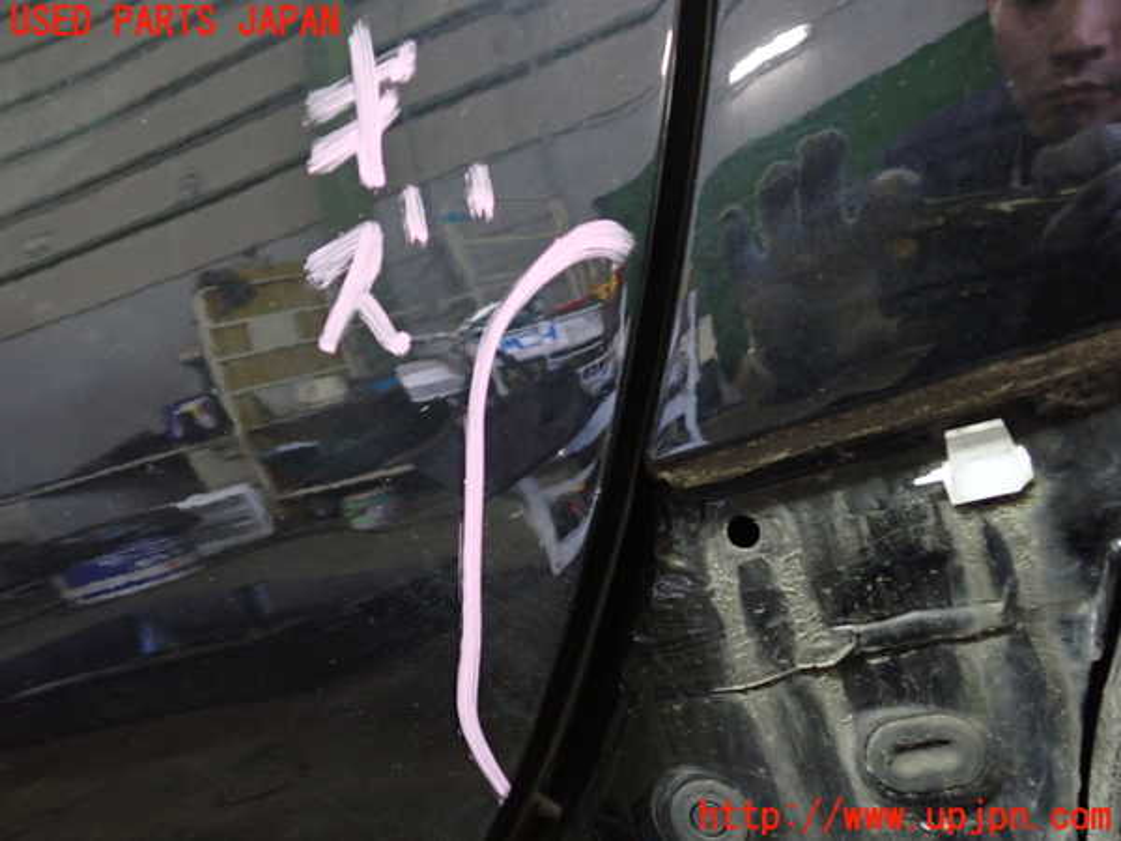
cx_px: 560
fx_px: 972
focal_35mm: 30
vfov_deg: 46.8
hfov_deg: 60.0
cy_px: 420
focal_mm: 5.4
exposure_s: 1/15
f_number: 2.3
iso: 800
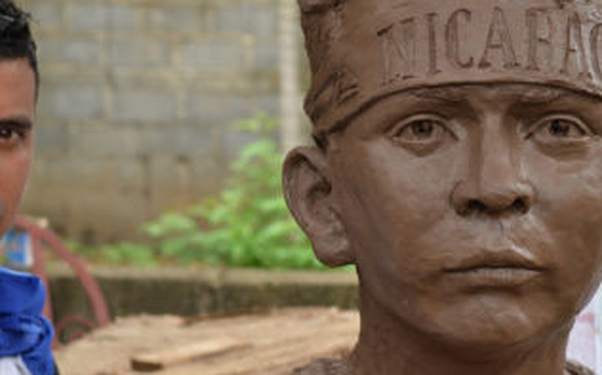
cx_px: 297
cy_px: 273
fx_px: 1853
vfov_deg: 11.5
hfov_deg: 18.5
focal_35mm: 113
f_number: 5
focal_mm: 50
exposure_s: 1/200
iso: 250
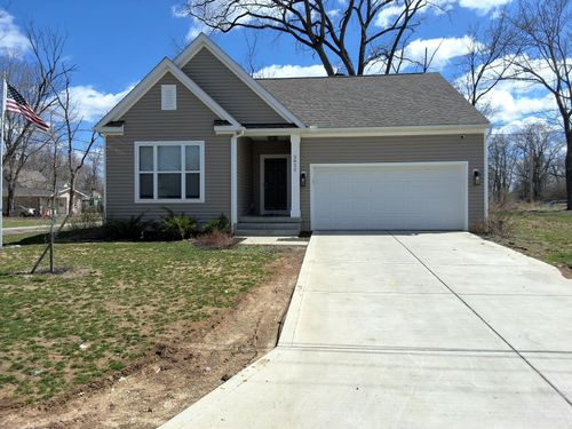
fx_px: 463
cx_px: 286
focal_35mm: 28
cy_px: 214
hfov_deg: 63.4
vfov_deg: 49.7
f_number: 1.9
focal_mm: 2.91
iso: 32
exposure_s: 1/1795
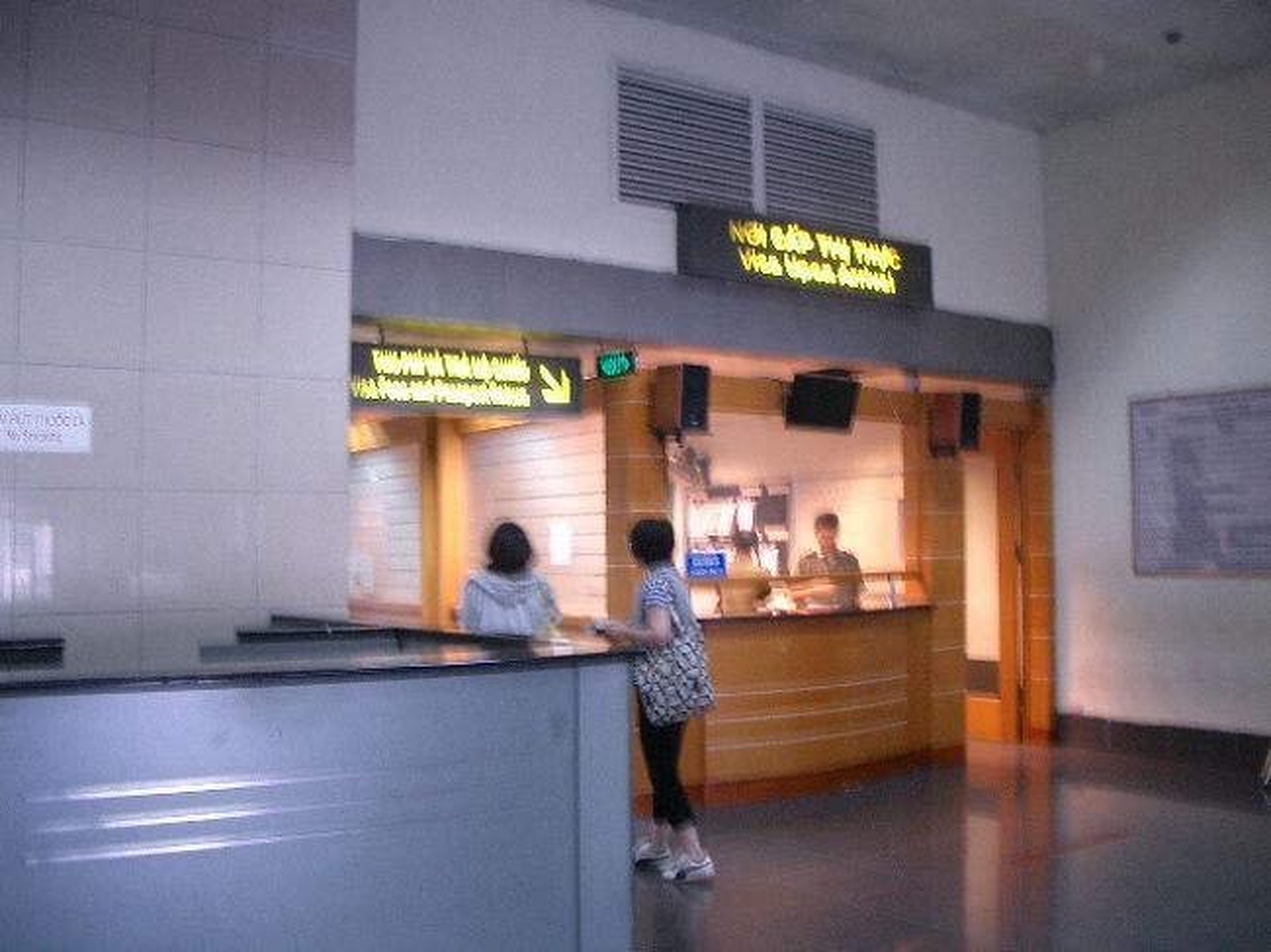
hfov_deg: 52.6
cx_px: 636
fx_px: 1285
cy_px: 476
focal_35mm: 35
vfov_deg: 40.7
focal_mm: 5.8
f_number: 2.6
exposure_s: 1/10
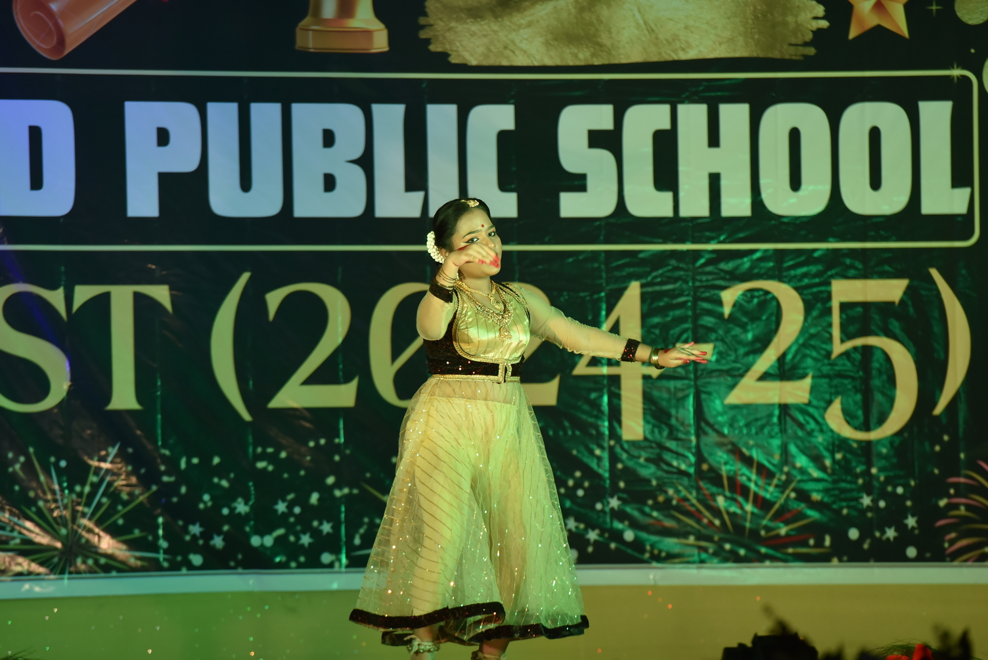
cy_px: 330
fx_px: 5491
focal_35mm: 200
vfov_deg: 6.9
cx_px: 494
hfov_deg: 10.3
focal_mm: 200
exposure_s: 1/320
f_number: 2.8
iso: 1600
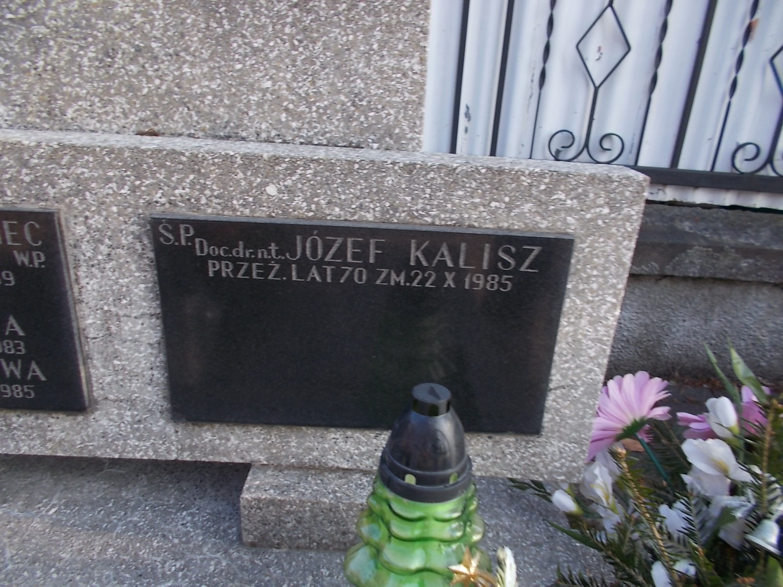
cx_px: 392
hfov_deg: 67.3
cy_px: 294
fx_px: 588
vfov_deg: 53.1
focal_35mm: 26
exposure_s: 1/125
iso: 80
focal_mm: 4.6
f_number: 3.2
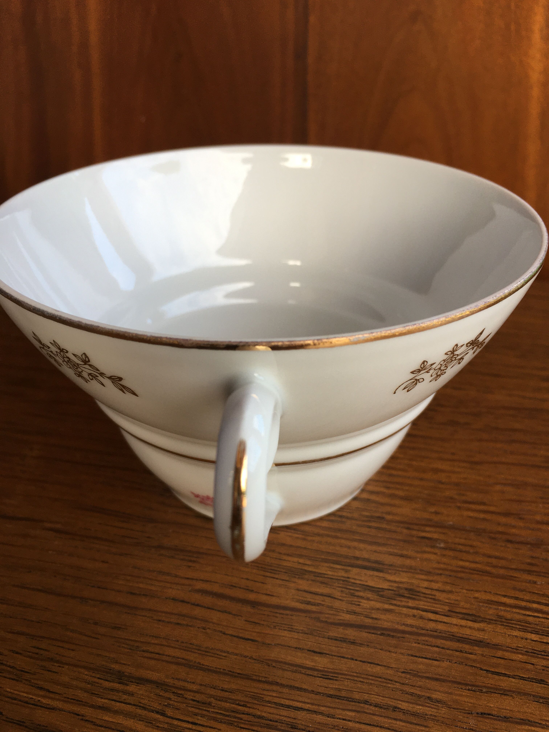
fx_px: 613
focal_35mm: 29
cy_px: 366
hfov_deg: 48.2
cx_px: 274
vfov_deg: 61.7
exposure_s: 1/120
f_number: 2.2
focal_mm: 4.15
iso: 32
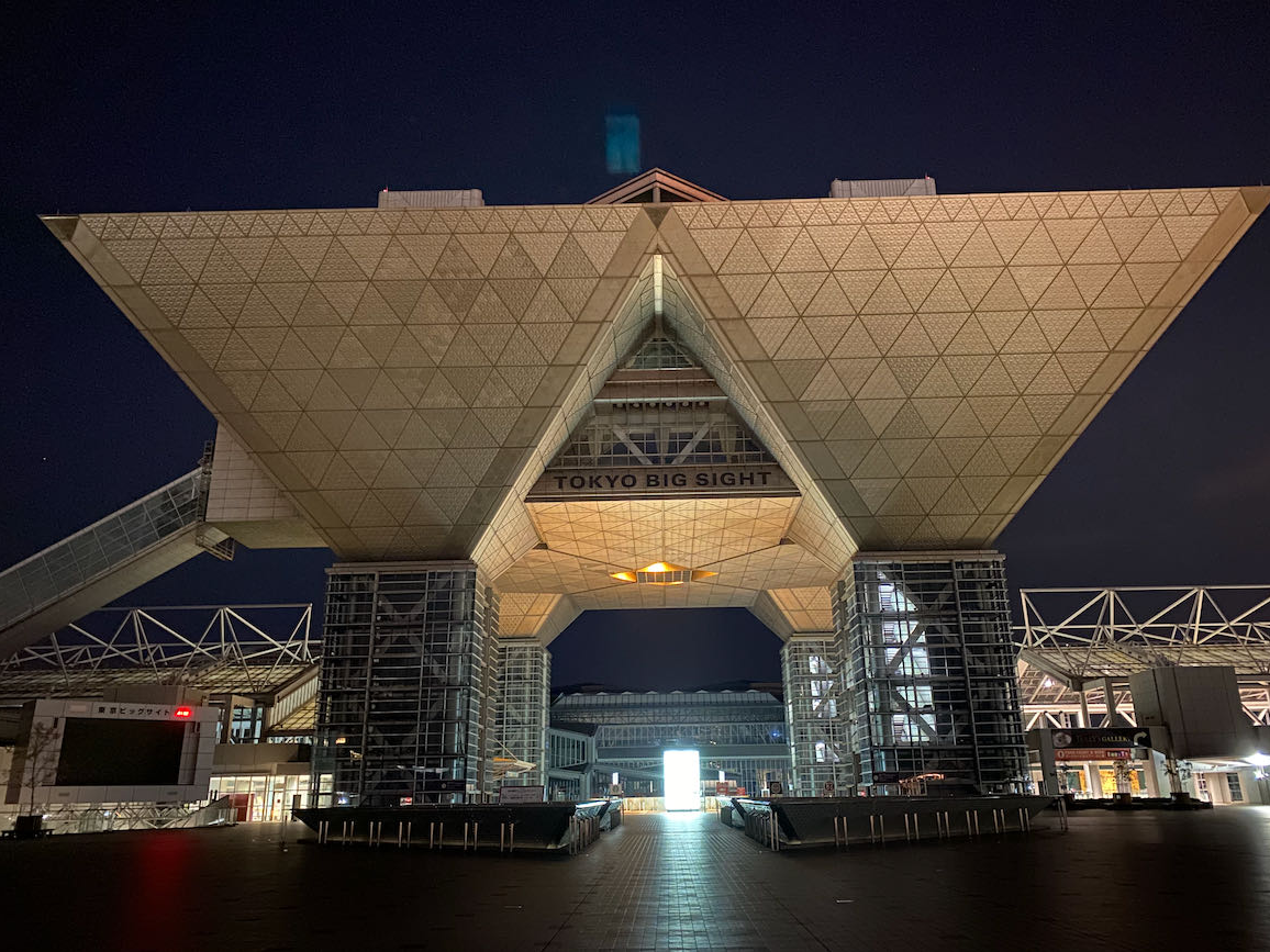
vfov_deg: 51.3
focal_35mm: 27
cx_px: 648
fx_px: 991
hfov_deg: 65.3
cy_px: 459
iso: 1250
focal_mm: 4.25
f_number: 1.8
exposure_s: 1/8
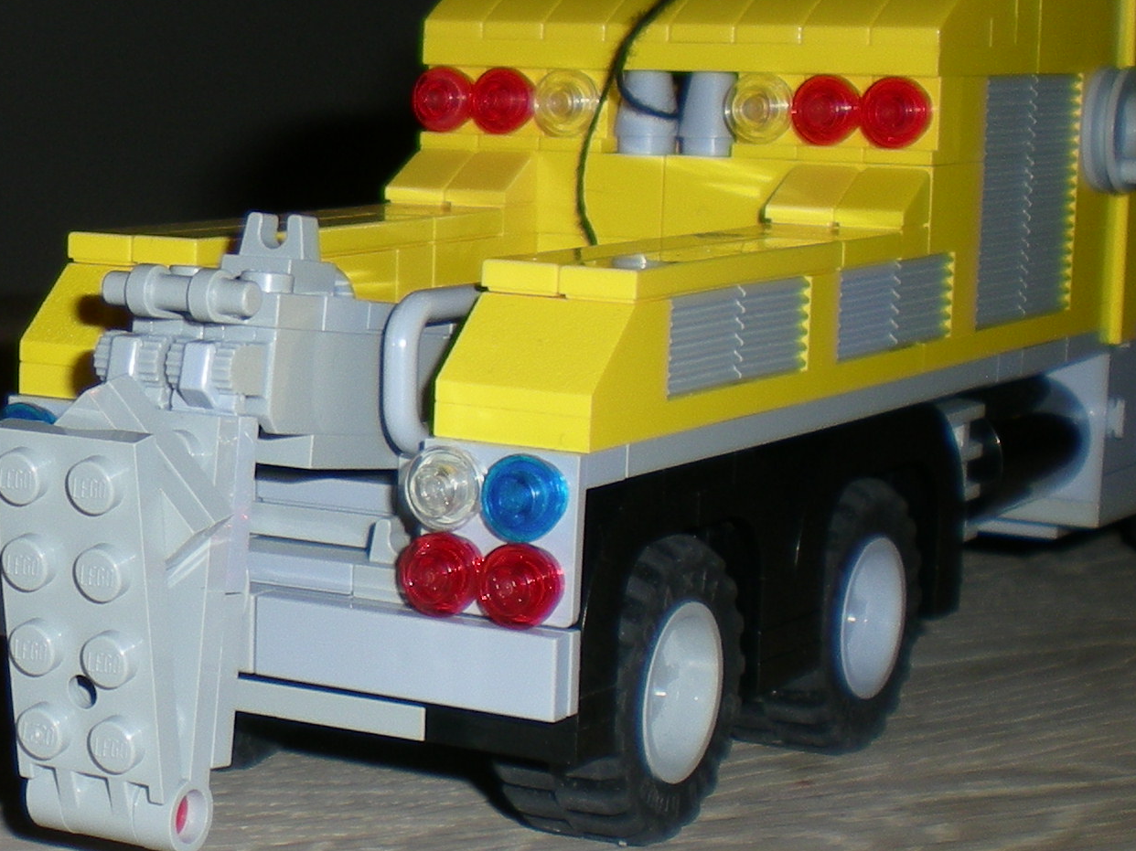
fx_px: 3084
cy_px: 484
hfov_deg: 20.1
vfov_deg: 15.7
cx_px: -70
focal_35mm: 94
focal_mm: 6.3
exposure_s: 1/60
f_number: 4.6
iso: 50
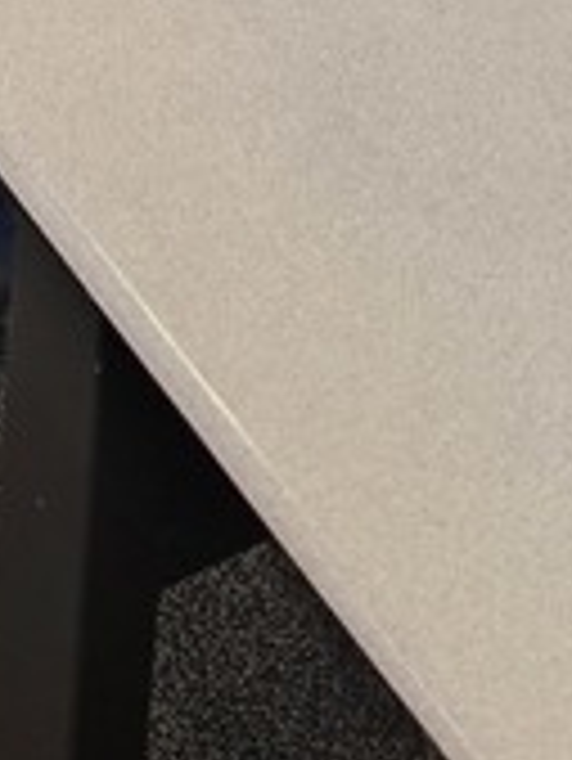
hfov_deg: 10.6
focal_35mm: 139
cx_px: -41
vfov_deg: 11.0
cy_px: -1282
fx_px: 3059
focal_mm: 6.3
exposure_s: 1/60
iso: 640
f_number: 1.7
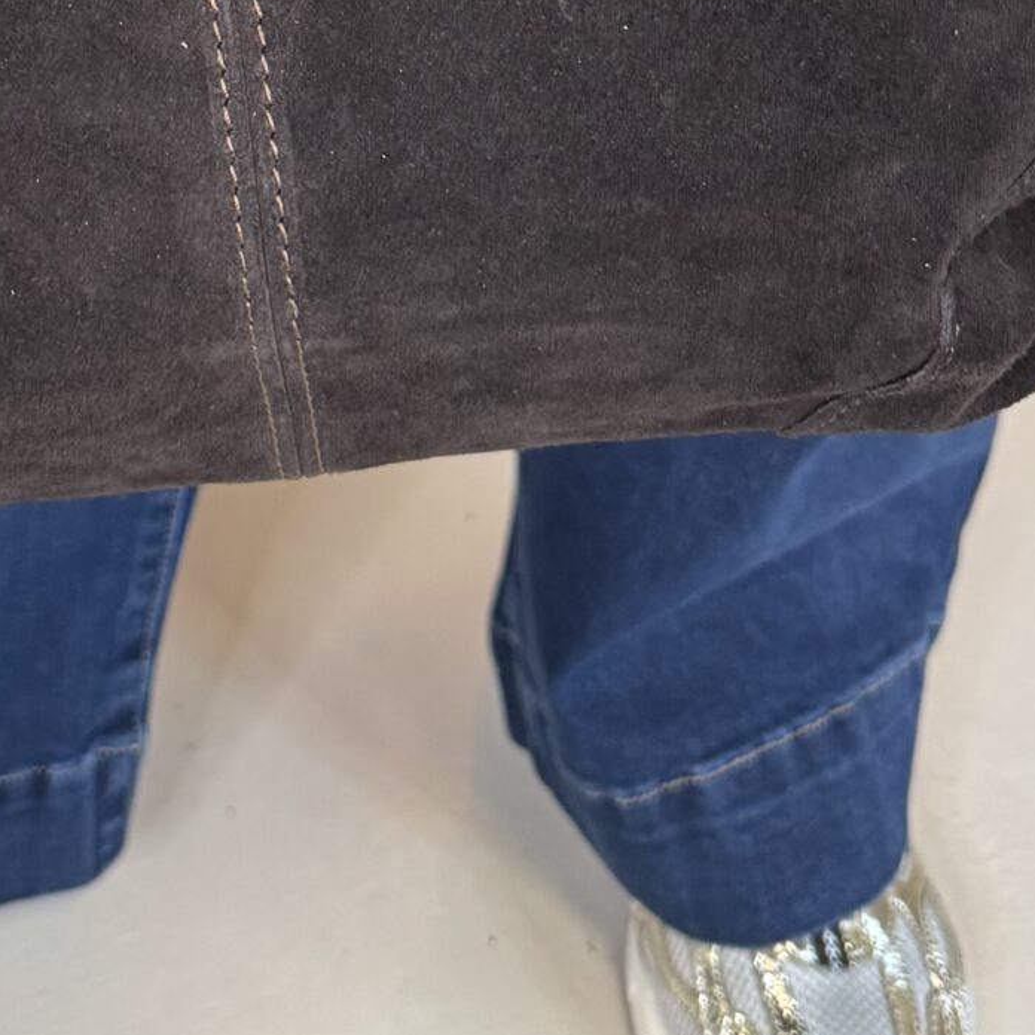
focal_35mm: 78
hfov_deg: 21.7
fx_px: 2639
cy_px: -489
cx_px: 117
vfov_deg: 19.5
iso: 250
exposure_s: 1/50
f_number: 1.78
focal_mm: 6.76
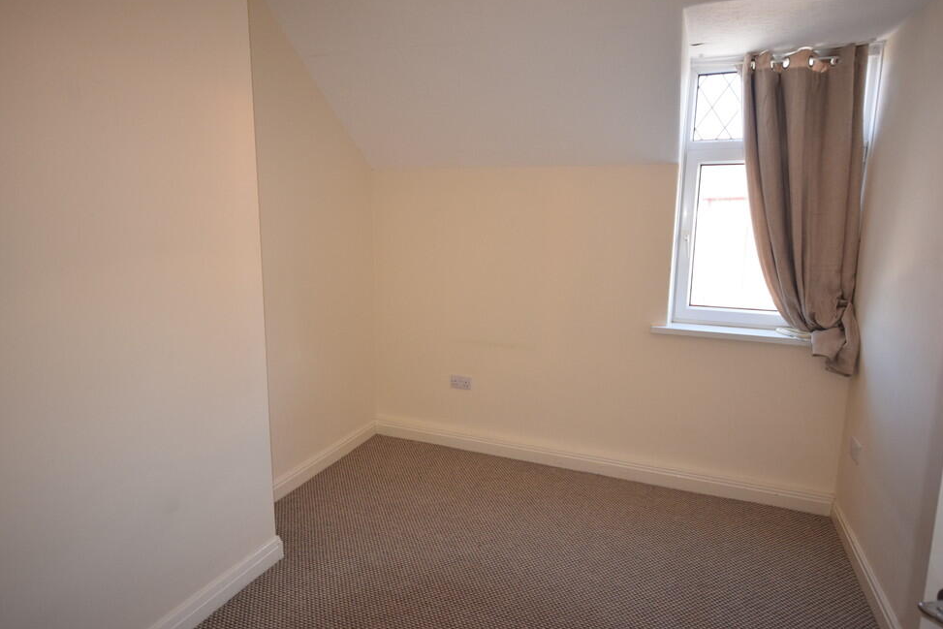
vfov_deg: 60.6
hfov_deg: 82.5
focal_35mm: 21
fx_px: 538
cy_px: 317
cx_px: 464
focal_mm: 13
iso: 800
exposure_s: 1/125
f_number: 5.6
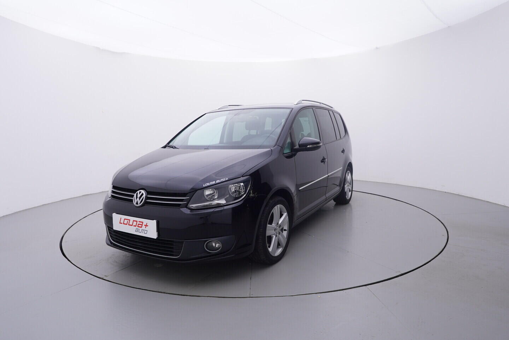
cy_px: 170
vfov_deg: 56.2
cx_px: 254
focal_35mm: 22
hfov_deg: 77.3
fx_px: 318
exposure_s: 1/80
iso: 200
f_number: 5
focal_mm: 15
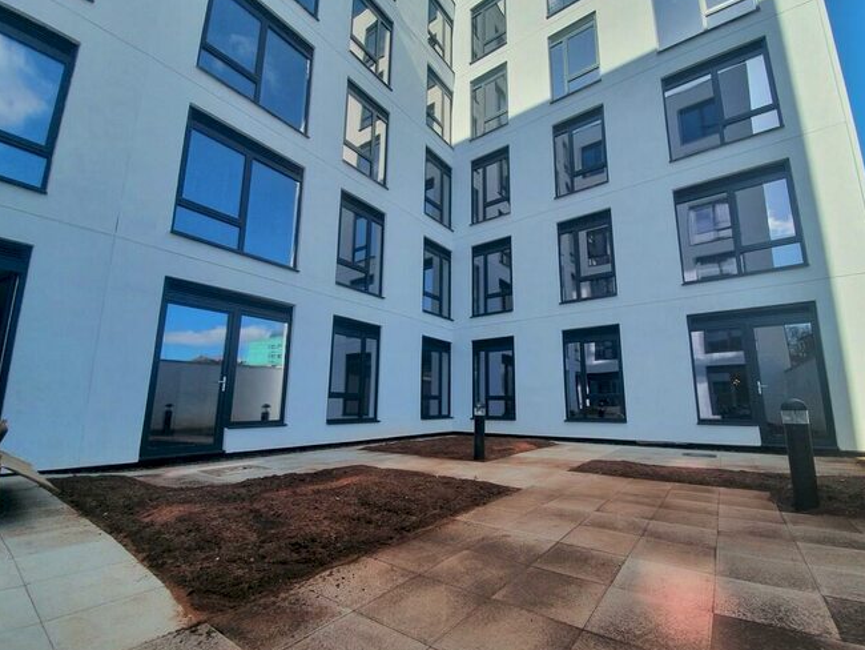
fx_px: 350
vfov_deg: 85.7
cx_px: 460
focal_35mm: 14
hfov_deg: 101.9
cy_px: 338
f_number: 2.2
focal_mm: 1.8
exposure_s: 1/1068
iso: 50
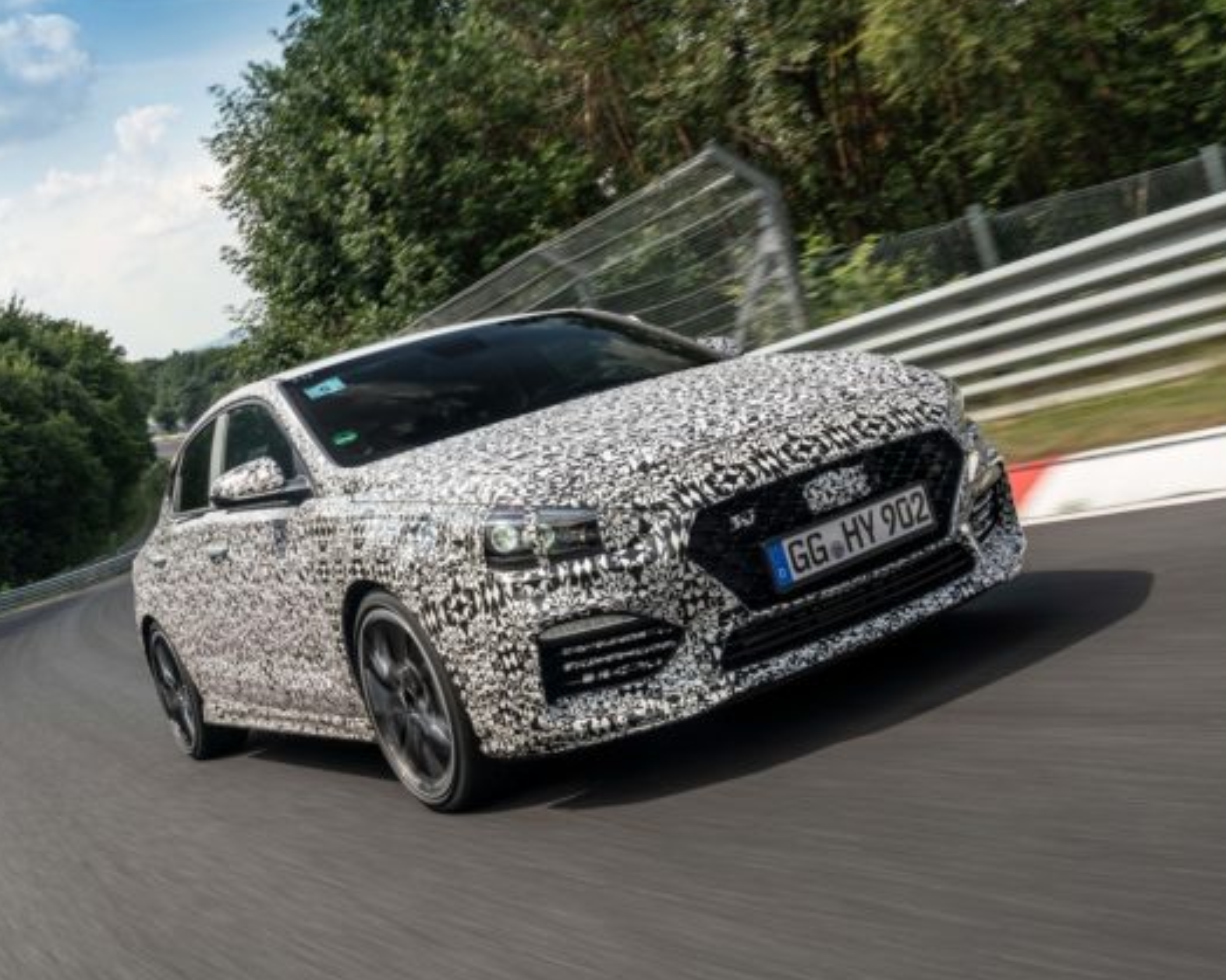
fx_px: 1415
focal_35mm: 39
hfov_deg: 46.8
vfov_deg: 38.2
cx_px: 594
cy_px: 504
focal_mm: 32
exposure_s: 1/80
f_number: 13
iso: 250
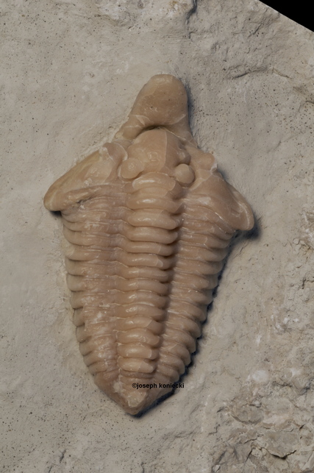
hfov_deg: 15.1
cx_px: 157
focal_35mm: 90
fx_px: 1181
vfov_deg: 22.6
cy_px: 236
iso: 400
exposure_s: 1.3
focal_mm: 60
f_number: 36
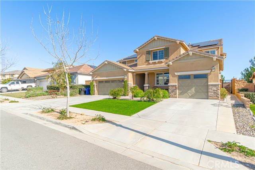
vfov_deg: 67.3
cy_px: 85
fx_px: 127
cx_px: 128
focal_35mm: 18
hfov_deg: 90.0
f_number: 8
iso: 100
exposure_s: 1/160
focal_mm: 12
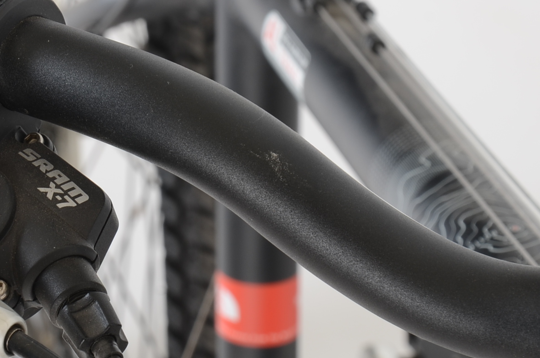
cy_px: 182
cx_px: 135
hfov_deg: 9.4
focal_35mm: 220
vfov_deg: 6.2
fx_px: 3293
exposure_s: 1/125
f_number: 13
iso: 125
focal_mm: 70
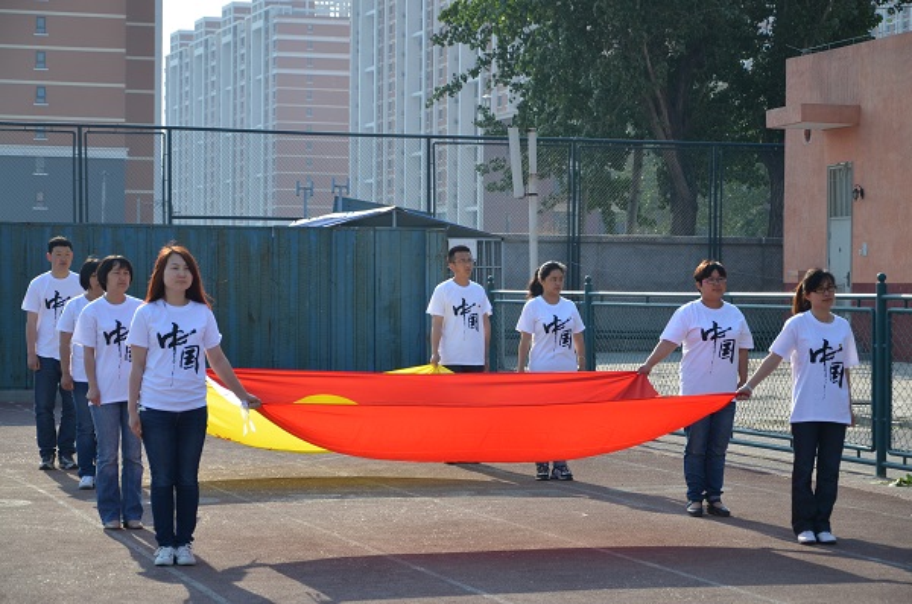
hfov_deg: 22.0
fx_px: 2350
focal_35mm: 93
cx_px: 456
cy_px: 302
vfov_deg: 14.6
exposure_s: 1/1000
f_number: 5.3
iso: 400
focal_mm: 62
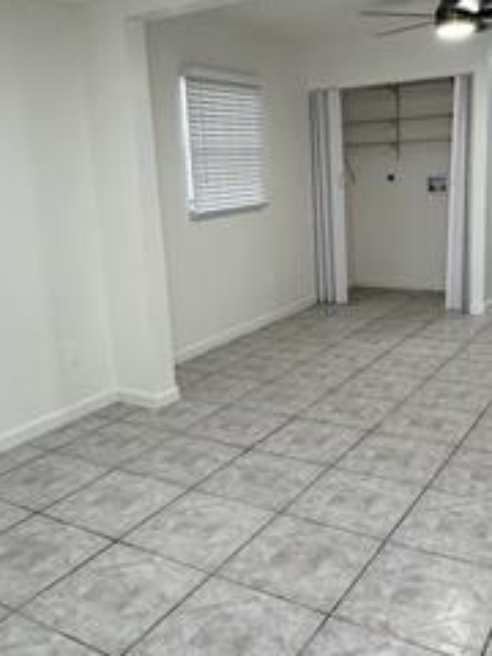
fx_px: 663
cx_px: 276
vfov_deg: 52.6
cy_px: 306
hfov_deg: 40.6
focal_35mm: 35
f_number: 2.2
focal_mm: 2.22
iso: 250
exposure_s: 1/120
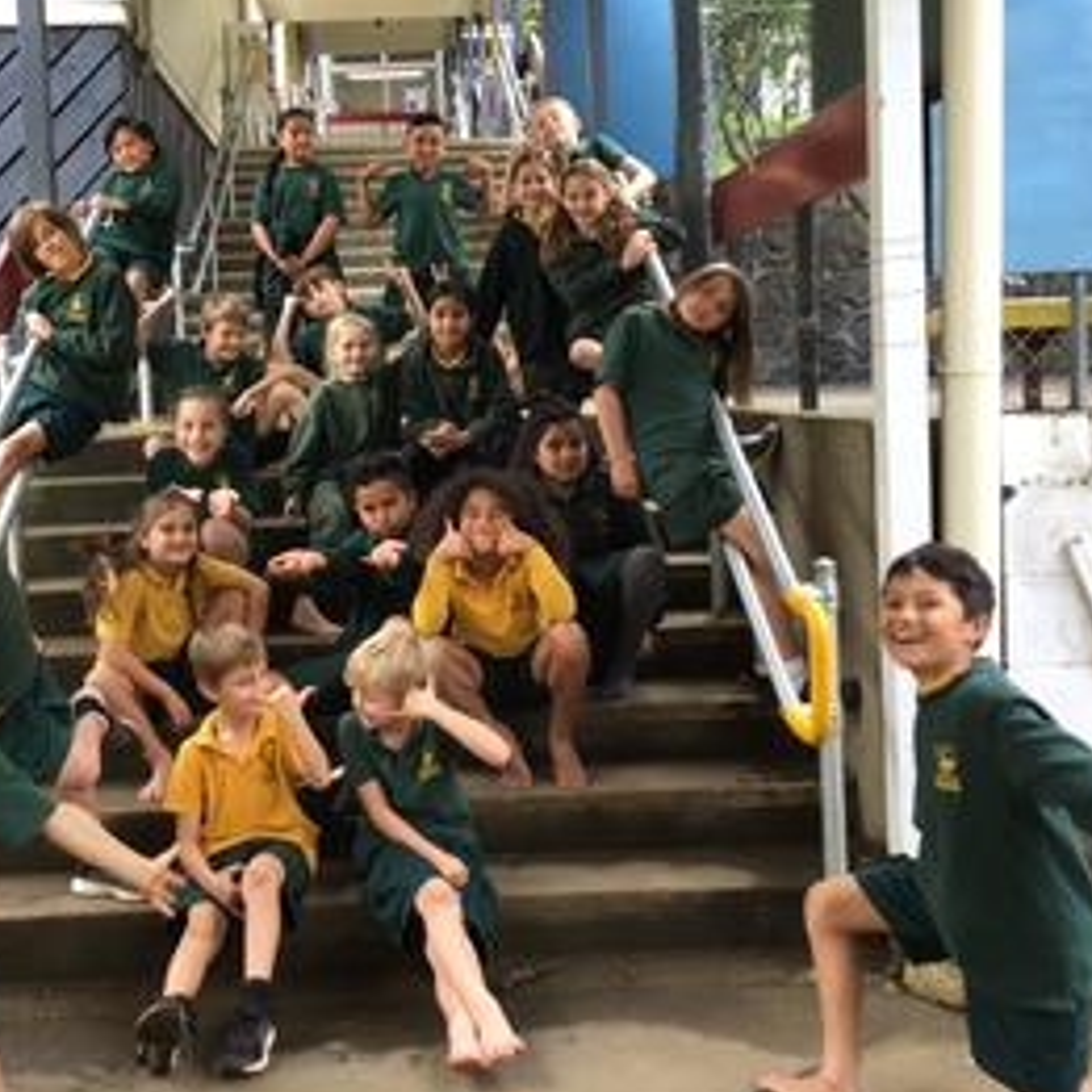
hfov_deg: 39.9
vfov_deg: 40.0
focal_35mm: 42
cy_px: 477
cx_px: 435
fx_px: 1499
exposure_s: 1/100
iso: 40
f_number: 2.4
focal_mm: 3.3
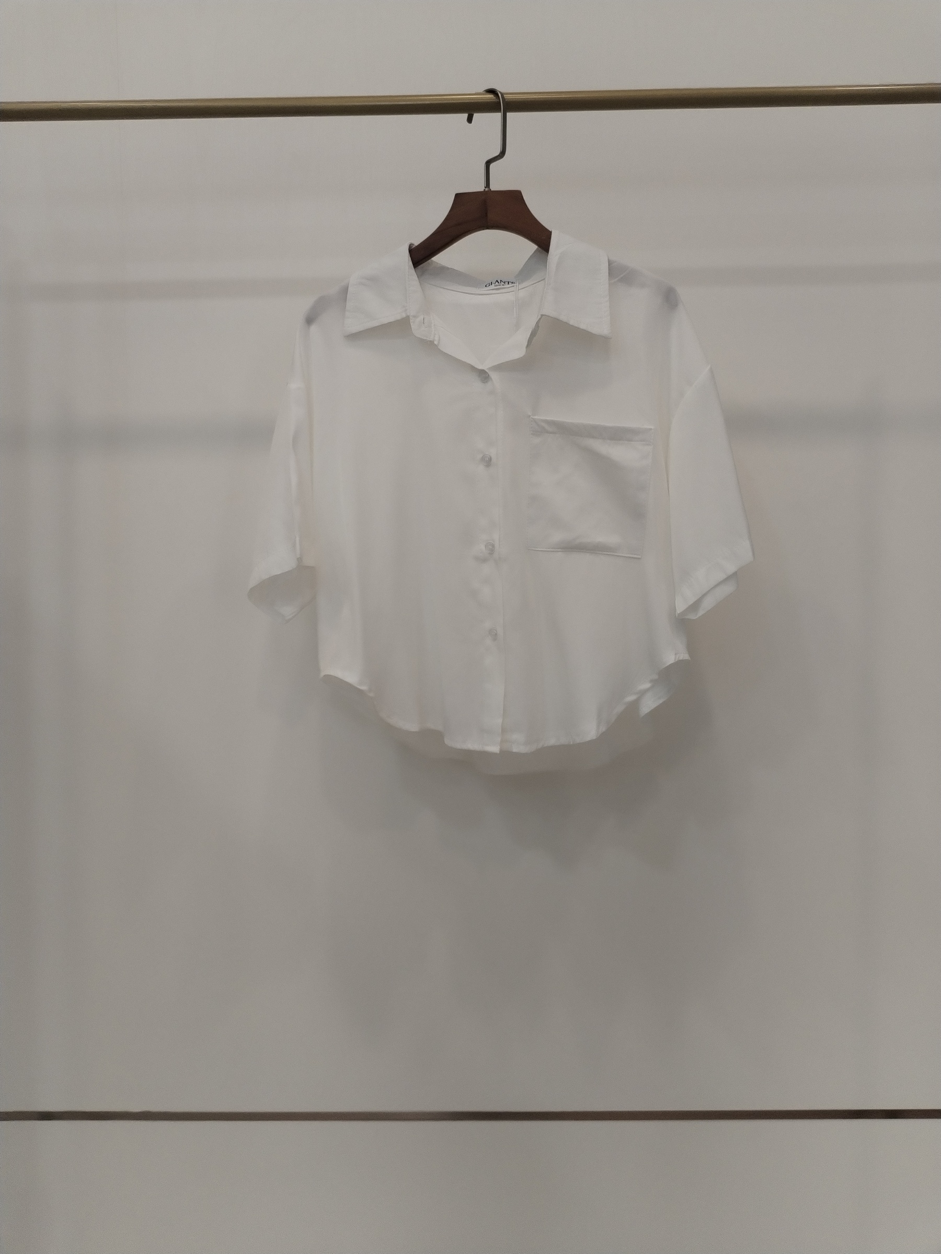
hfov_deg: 48.2
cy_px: 627
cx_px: 470
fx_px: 1051
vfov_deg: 61.7
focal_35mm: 29
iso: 268
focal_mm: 4.75
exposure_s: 1/120
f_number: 1.8
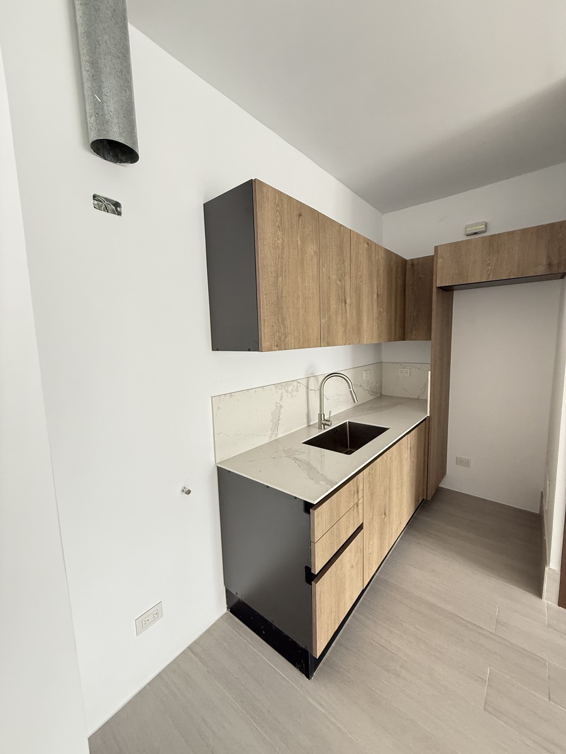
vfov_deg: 102.1
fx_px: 305
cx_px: 283
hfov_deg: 85.7
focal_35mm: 14
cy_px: 377
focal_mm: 2.22
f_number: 2.2
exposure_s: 1/79
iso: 320
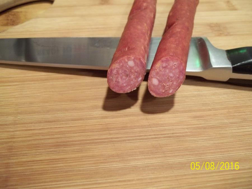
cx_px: 126
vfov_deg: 44.2
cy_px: 94
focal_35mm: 32
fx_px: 233
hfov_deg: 56.8
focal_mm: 5.7
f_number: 2.9
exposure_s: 1/15
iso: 160
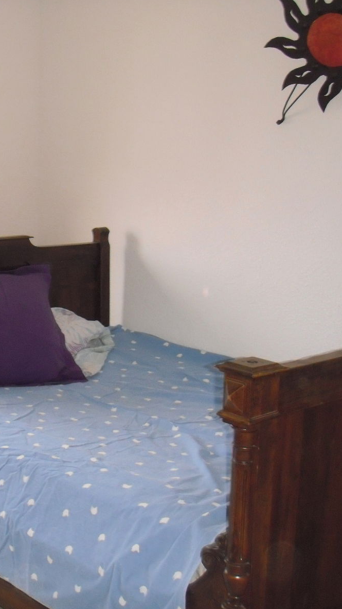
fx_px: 903
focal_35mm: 56
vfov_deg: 37.2
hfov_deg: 21.0
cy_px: 305
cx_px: 44
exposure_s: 1/30
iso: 125
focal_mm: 6.7
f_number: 3.5
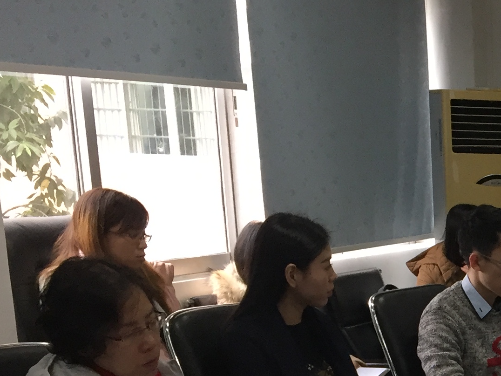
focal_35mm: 88
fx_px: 1274
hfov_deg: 19.9
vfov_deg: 15.7
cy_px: 523
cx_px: 706
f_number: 2.2
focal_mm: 4.15
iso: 50
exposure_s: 1/33
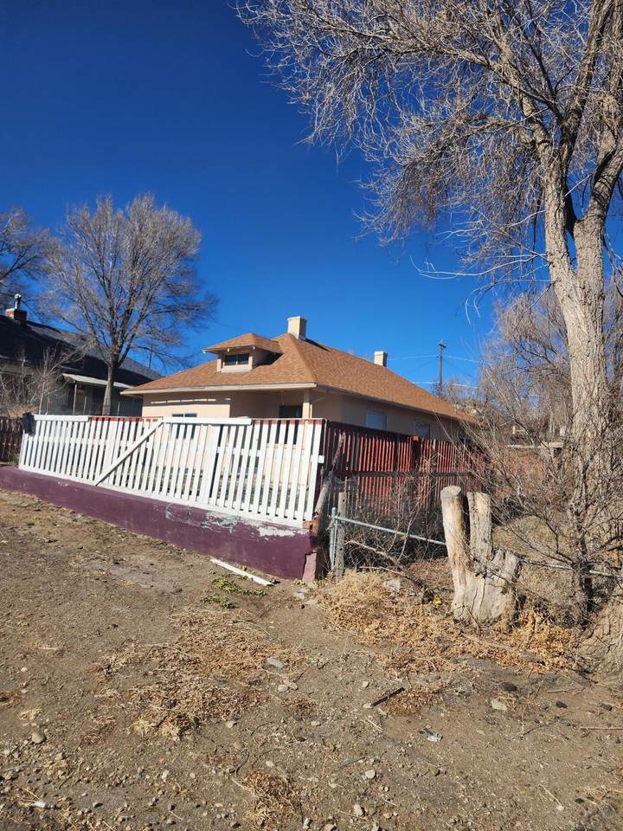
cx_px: 312
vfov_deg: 73.9
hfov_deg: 58.9
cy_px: 416
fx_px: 552
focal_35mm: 23
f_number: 1.8
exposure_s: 1/1681
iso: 12
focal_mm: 6.4
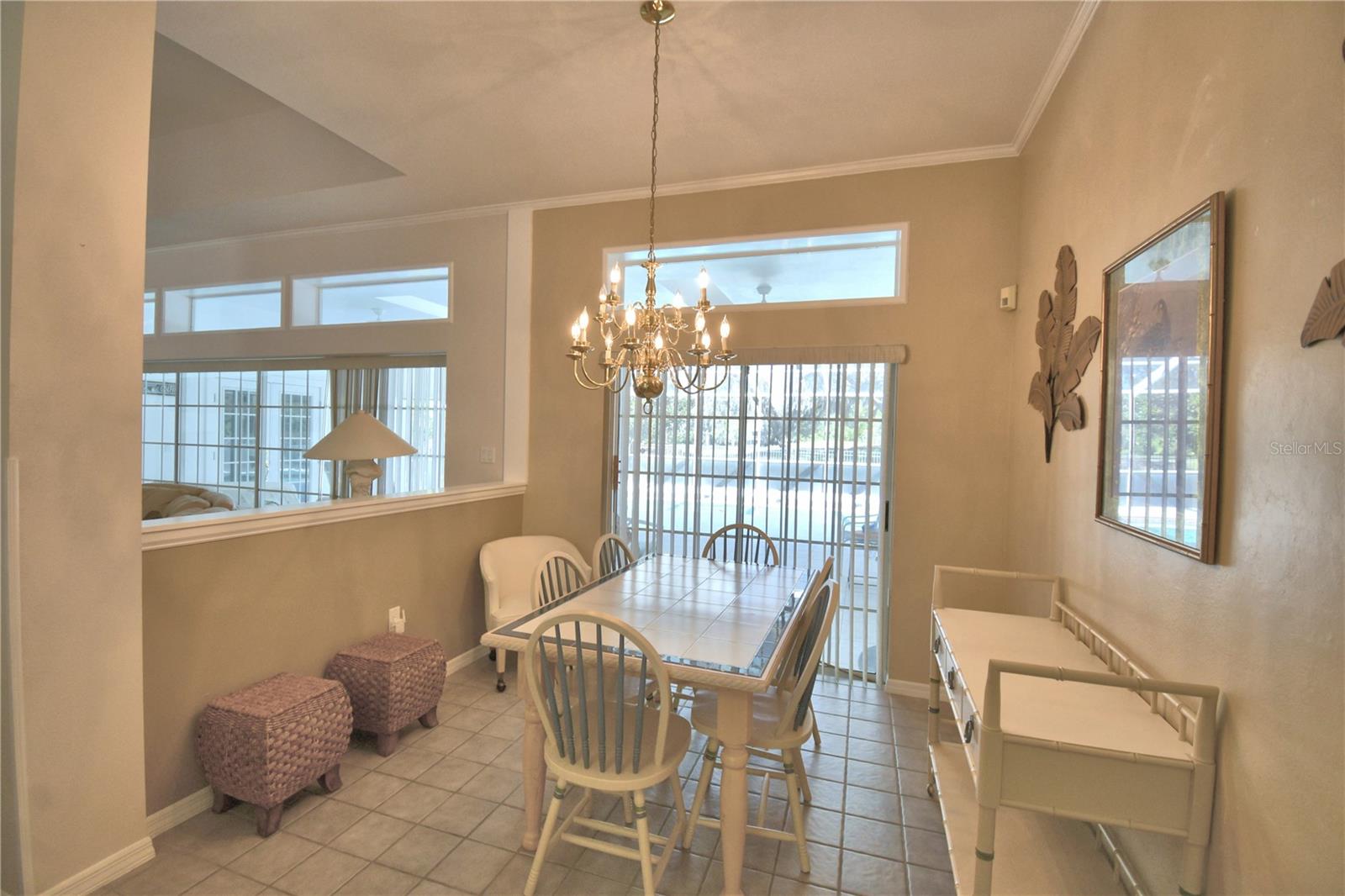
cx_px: 672
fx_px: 560
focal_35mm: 15
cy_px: 448
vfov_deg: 77.3
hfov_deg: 100.4
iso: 220
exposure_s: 1/125
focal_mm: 10
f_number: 4.5
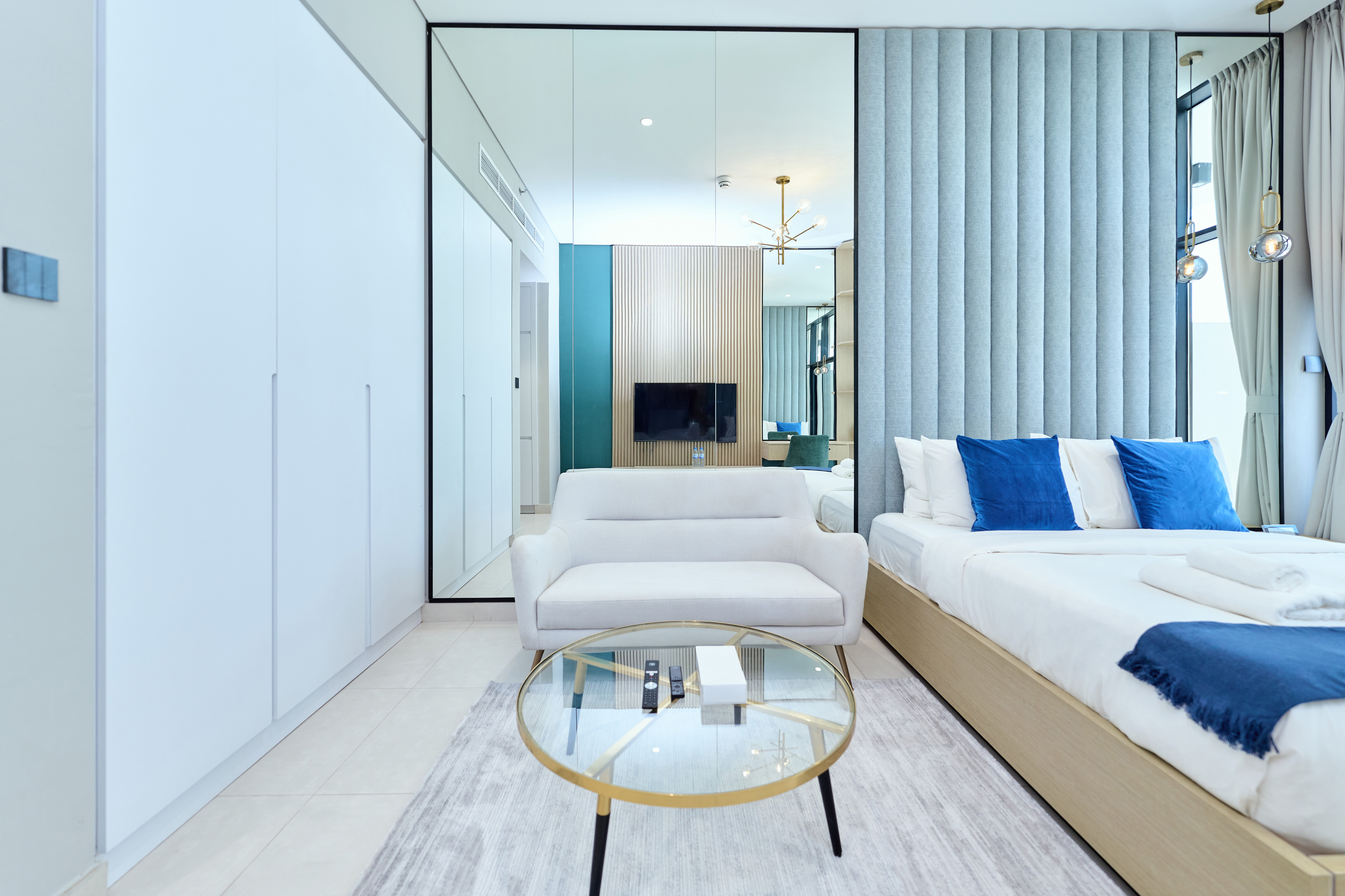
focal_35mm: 15
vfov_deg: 77.3
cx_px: 672
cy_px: 448
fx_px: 560
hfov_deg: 100.4
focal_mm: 14
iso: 400
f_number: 2.8
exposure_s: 1/100
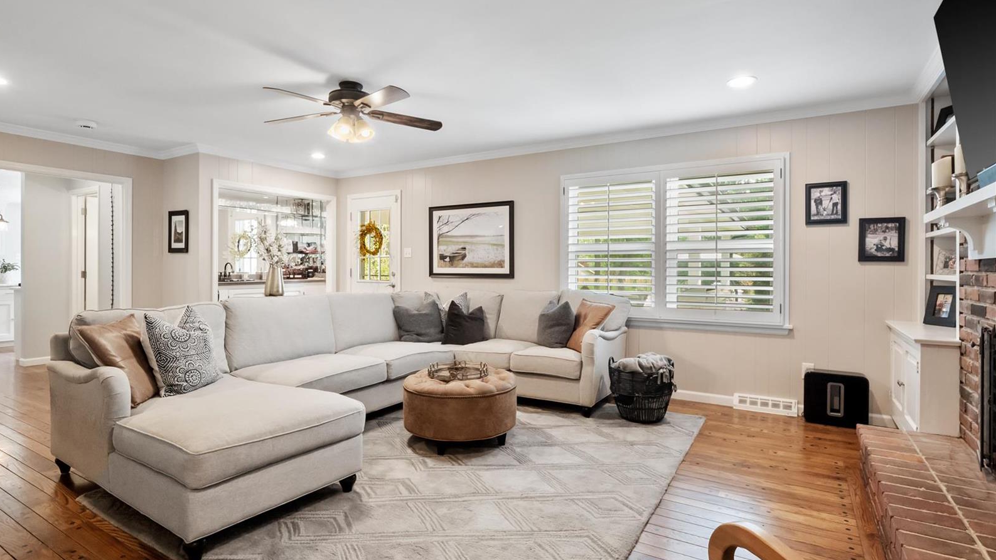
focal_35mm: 19
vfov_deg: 58.4
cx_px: 495
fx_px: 502
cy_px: 273
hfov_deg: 89.6
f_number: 8
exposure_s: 1/8
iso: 400
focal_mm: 9
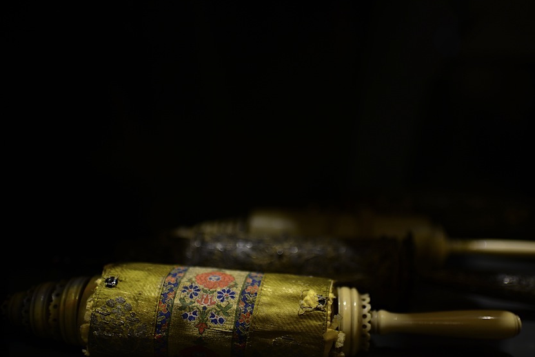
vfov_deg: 35.1
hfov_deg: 50.6
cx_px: 289
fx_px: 565
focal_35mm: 38
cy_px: 185
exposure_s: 1/80
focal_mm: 35
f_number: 1.8
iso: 400
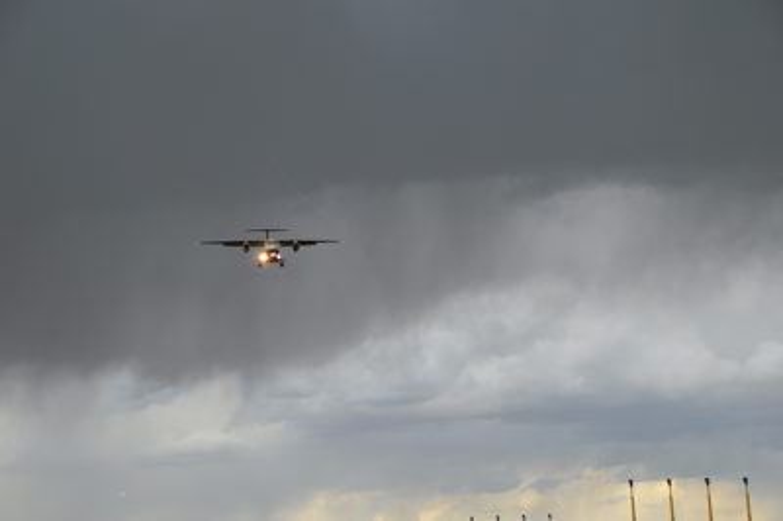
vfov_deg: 16.2
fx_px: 1825
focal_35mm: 84
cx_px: 392
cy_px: 260
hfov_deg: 24.2
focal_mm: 56
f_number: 5
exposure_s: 1/250
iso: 400
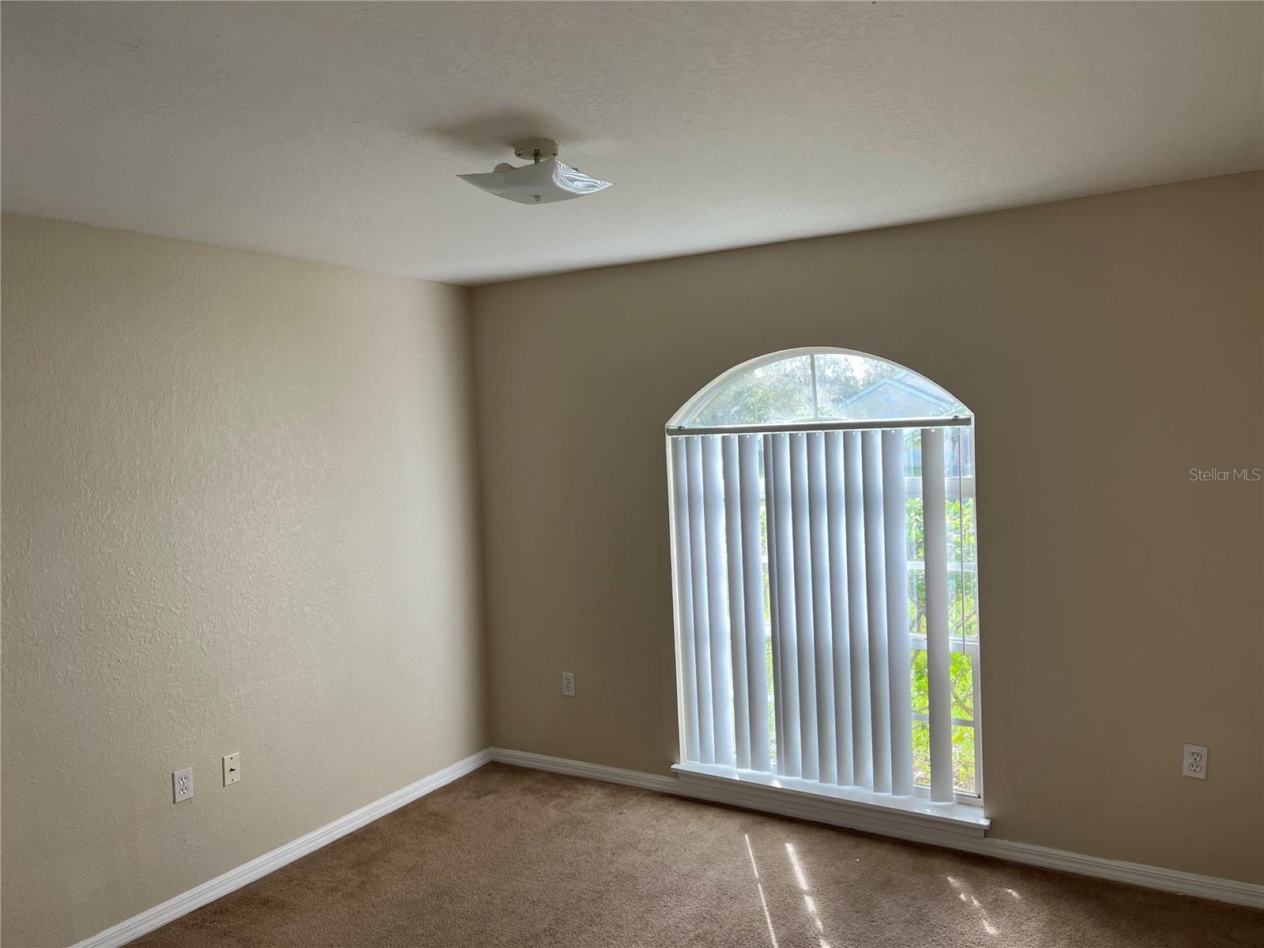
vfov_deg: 53.1
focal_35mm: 26
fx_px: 949
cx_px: 632
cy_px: 474
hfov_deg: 67.3
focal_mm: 5.7
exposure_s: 1/249
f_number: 1.5
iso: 40
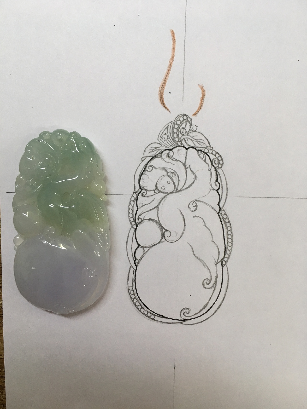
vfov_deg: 61.7
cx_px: 154
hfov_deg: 48.2
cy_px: 204
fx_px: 343
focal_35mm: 29
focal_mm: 4.15
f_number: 2.2
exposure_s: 1/33
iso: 80
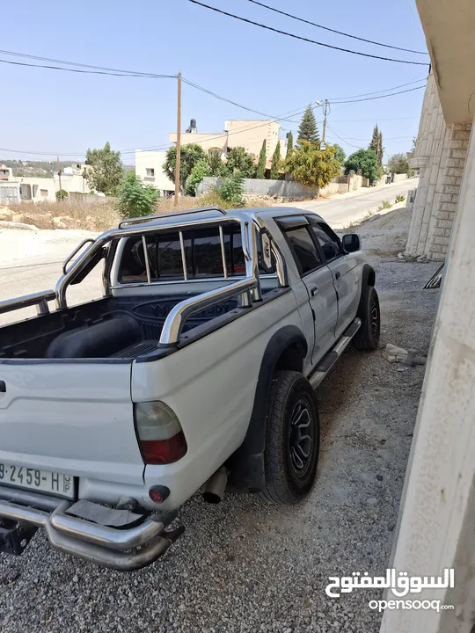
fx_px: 421
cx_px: 238
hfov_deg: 58.9
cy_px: 316
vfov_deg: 73.9
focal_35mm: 23
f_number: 1.8
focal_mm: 5.54
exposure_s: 1/923
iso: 50
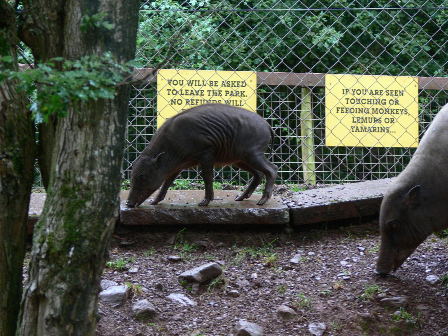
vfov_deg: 10.7
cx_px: 224
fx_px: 1786
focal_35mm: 138
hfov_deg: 14.3
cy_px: 168
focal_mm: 29.1
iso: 160
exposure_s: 1/30
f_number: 3.6
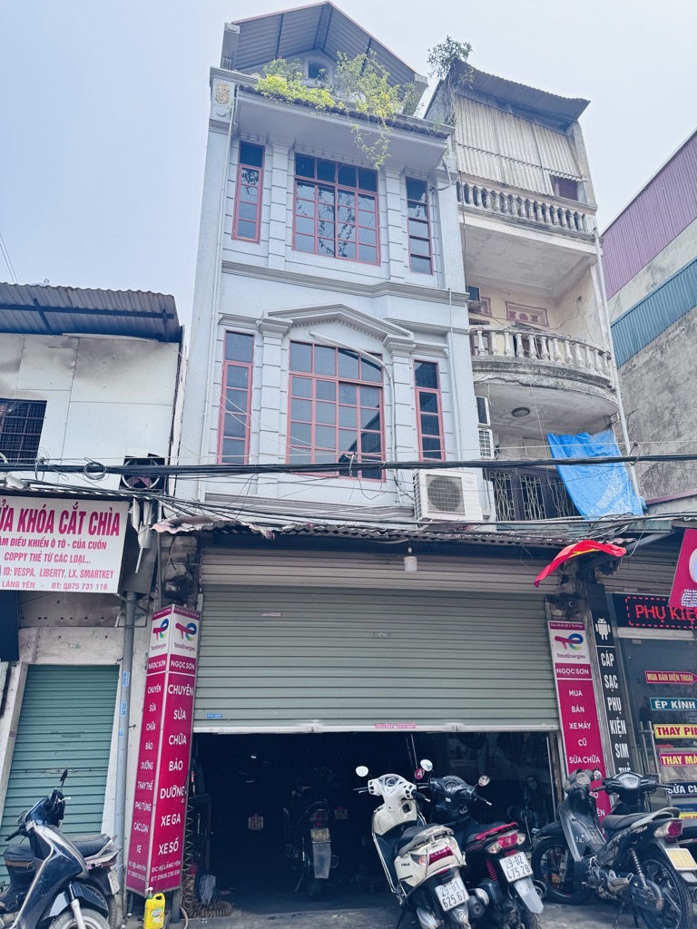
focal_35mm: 24
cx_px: 348
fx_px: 644
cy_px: 464
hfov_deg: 56.8
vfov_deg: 71.6
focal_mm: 6.76
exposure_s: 1/1456
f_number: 1.78
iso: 80
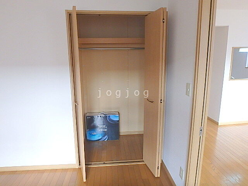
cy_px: 93
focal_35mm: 21
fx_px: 150
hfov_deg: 79.0
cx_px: 124
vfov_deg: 63.4
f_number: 3.5
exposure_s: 1/30
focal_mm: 3.7
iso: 200
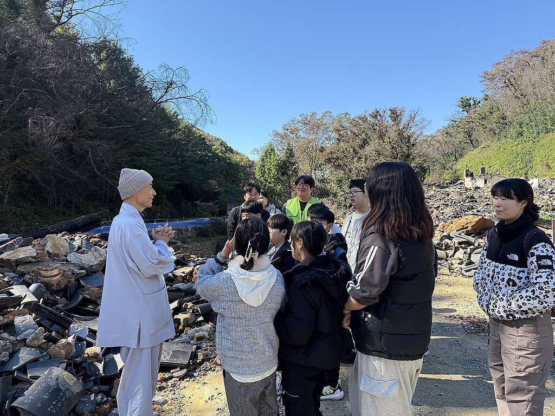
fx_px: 385
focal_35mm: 24
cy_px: 208
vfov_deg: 56.8
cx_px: 278
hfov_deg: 71.6
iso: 100
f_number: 1.78
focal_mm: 6.76
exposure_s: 1/1493
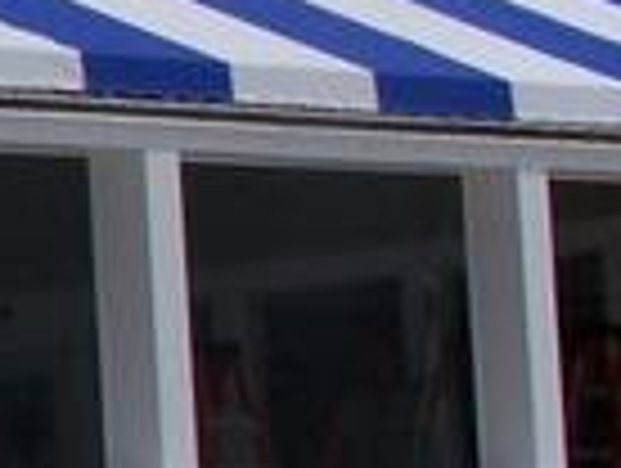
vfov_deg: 3.9
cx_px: -882
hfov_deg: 5.1
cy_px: 328
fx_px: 6793
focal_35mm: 378
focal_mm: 8.5
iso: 64
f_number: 5.6
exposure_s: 1/1000
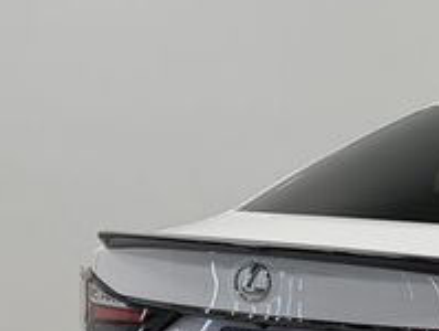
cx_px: 697
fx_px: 1957
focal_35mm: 154
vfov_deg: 9.6
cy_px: 327
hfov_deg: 12.1
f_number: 1.78
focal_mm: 6.76
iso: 64
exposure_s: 1/439
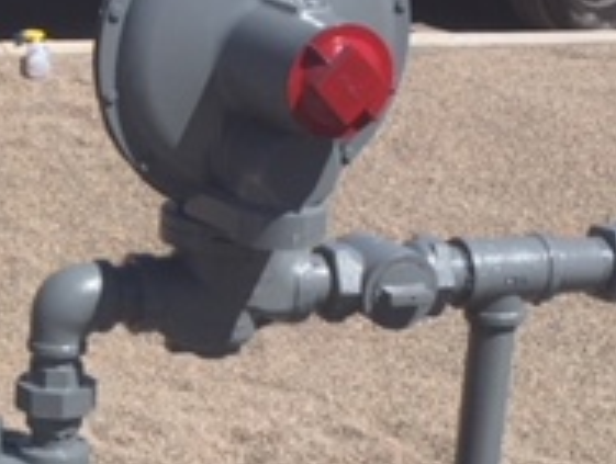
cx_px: -112
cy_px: 438
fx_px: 1765
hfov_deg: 18.8
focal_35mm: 99
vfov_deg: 14.8
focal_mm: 4.15
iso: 32
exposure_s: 1/3300
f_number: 2.2
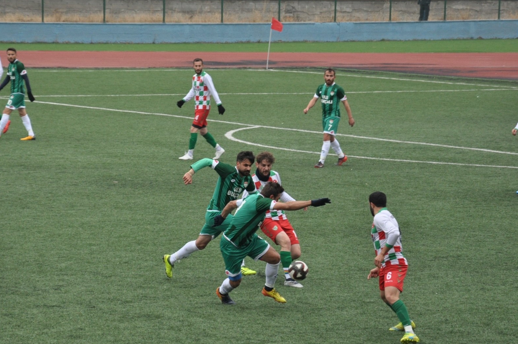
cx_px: 212
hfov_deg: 9.6
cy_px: 194
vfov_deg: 6.4
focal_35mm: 214
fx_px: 3071
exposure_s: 1/640
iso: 800
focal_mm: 105
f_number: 6.3
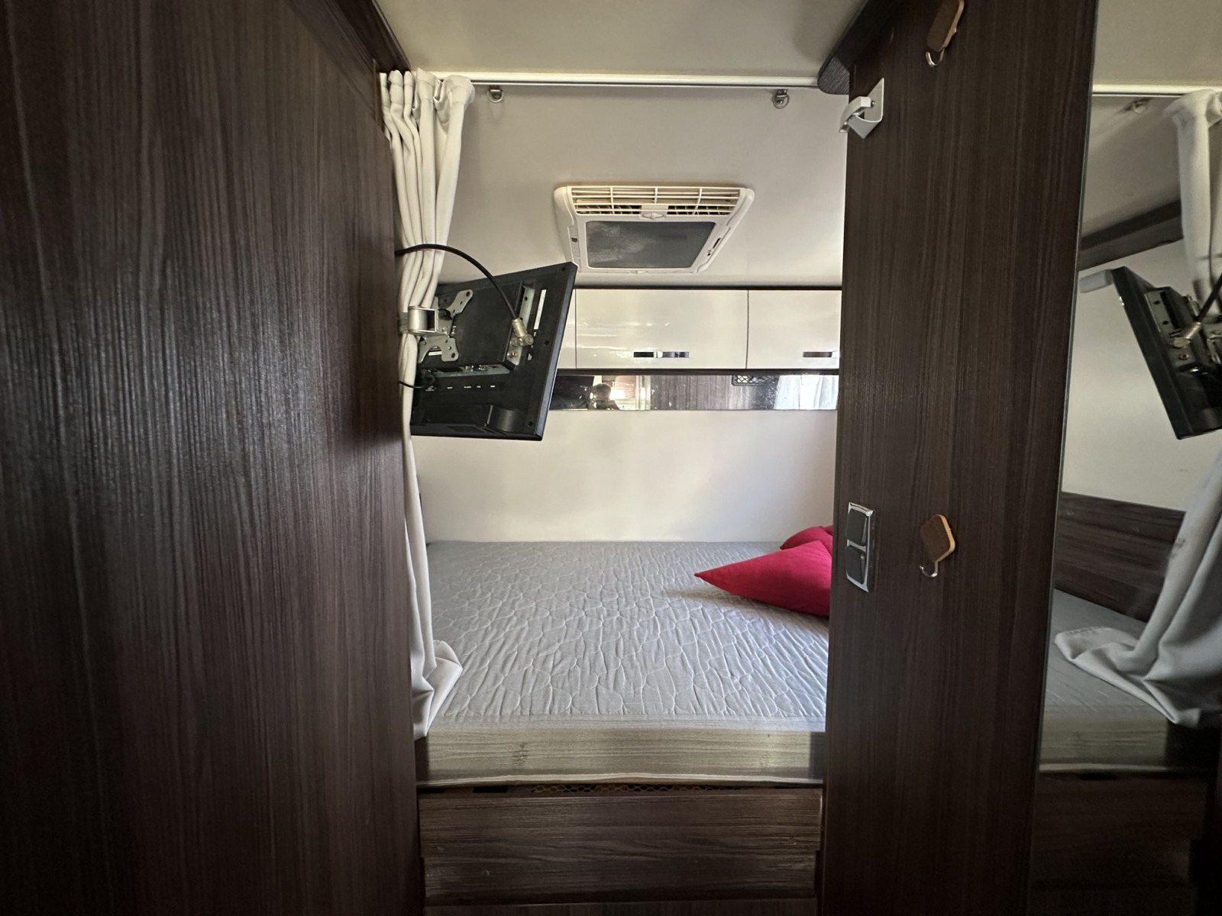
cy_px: 458
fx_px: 494
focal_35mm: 14
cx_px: 611
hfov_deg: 102.1
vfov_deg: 85.7
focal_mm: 2.22
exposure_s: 1/60
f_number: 2.2
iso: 640
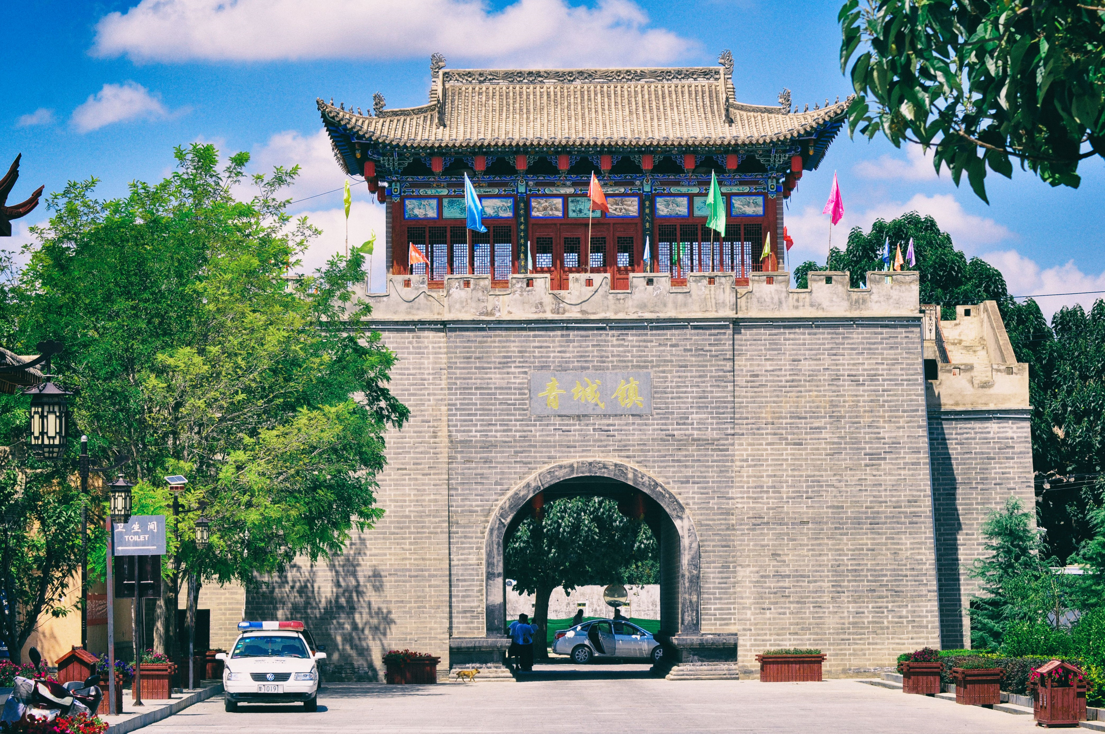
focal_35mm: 105
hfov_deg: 19.5
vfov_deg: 13.0
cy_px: 367
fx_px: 3219
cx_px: 552
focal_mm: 70
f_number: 10
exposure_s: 1/320
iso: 200
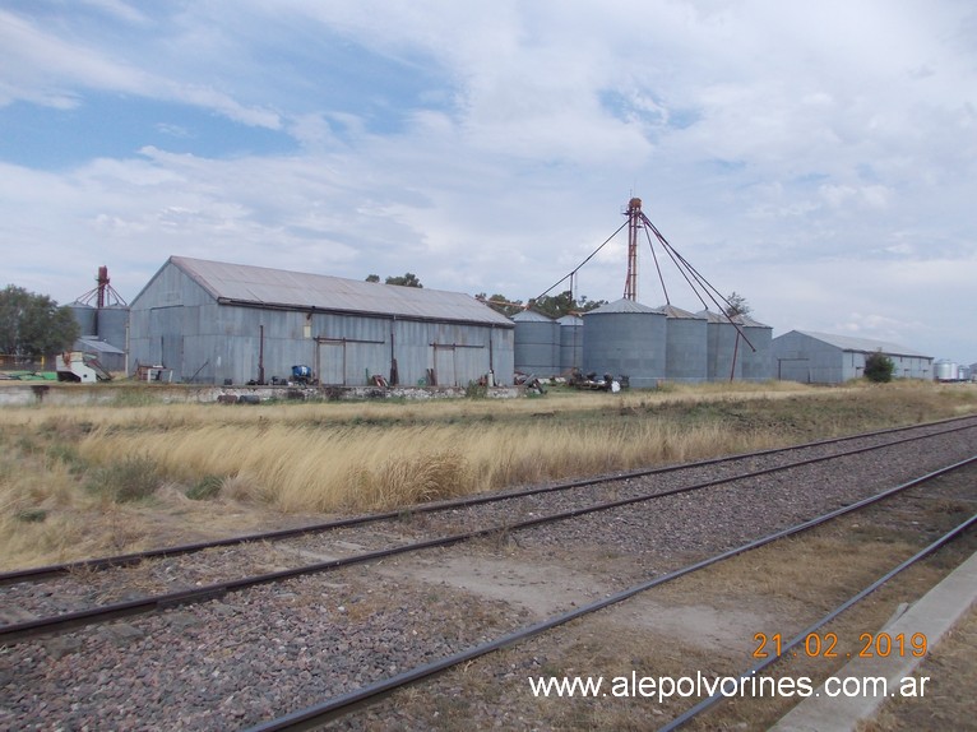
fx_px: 790
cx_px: 488
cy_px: 366
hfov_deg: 63.5
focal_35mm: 28
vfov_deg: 49.7
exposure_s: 1/500
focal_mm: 4
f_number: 5.4
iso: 80
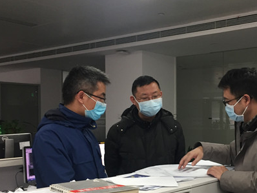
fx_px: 379
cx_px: 181
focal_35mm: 51
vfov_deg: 28.4
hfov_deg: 36.9
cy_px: 129
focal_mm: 4.15
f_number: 2.2
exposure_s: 1/33
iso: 125
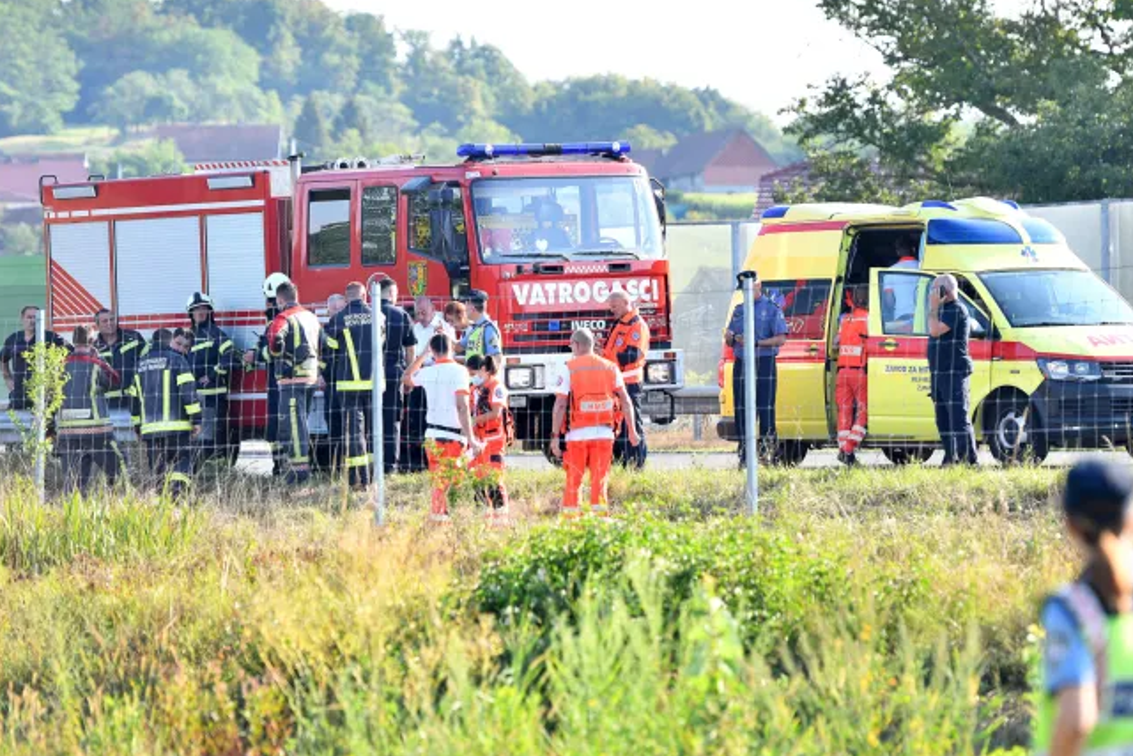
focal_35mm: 196
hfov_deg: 10.5
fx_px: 6170
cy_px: 323
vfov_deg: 7.0
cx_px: 577
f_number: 5
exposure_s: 1/800
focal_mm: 165
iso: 320
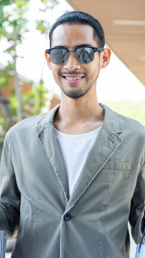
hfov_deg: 16.5
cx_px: 101
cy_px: 130
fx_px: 499
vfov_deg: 29.0
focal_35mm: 73
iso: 500
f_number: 2.8
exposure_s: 1/640
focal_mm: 46
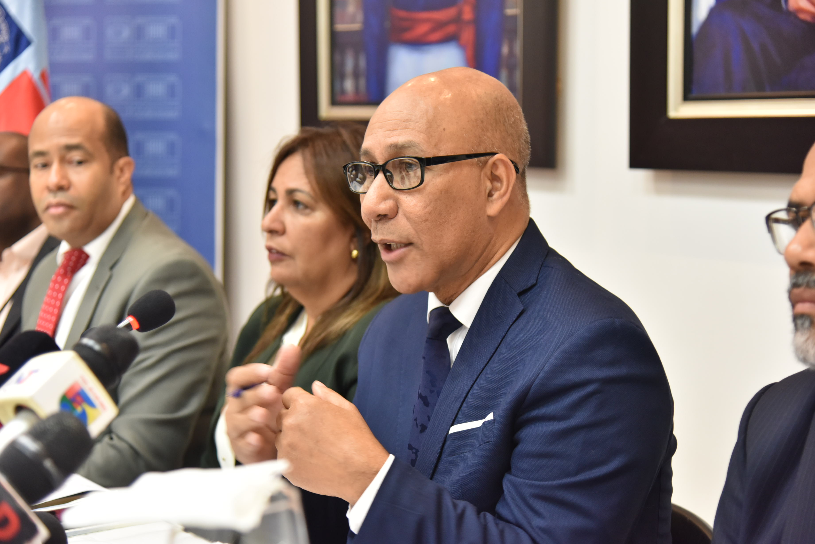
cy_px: 272
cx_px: 408
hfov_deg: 30.9
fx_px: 1472
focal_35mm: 65
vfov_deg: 20.9
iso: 2000
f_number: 4
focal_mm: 65
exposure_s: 1/60
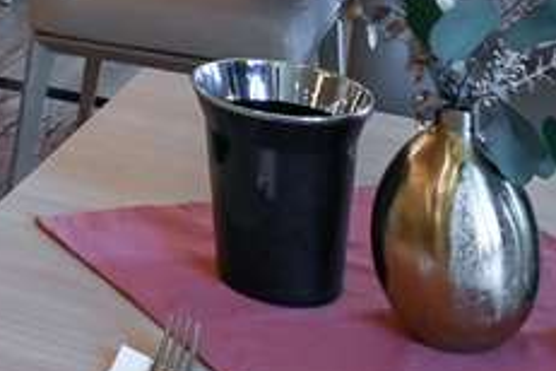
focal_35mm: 107
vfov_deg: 11.0
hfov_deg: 16.5
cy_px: -475
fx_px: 1656
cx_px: -390
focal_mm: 16.5
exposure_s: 1/60
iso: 320
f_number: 8
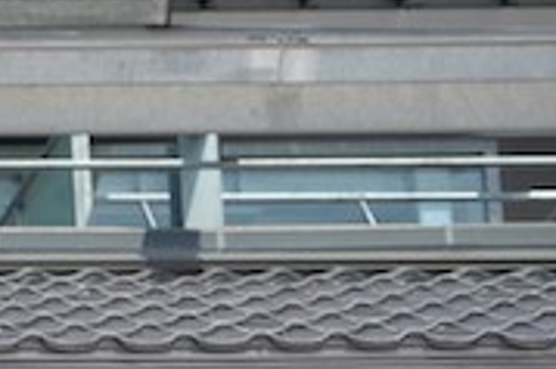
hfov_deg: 7.5
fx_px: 3734
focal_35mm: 242
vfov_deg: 5.4
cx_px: -1096
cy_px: 972
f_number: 4
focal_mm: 36
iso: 100
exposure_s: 1/750
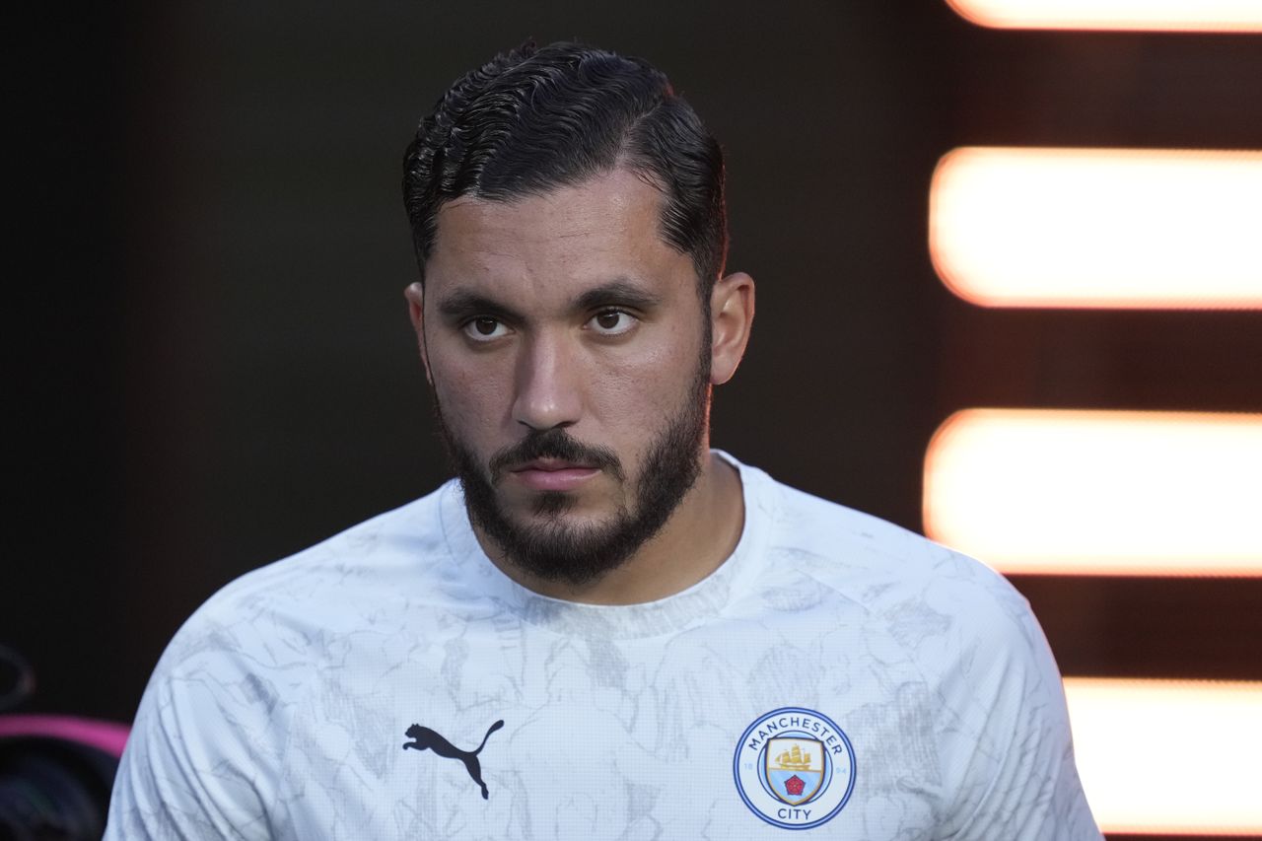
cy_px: 420
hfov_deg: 5.2
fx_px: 14019
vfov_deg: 3.4
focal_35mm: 400
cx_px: 631
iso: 3200
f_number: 2.8
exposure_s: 1/1600
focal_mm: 400
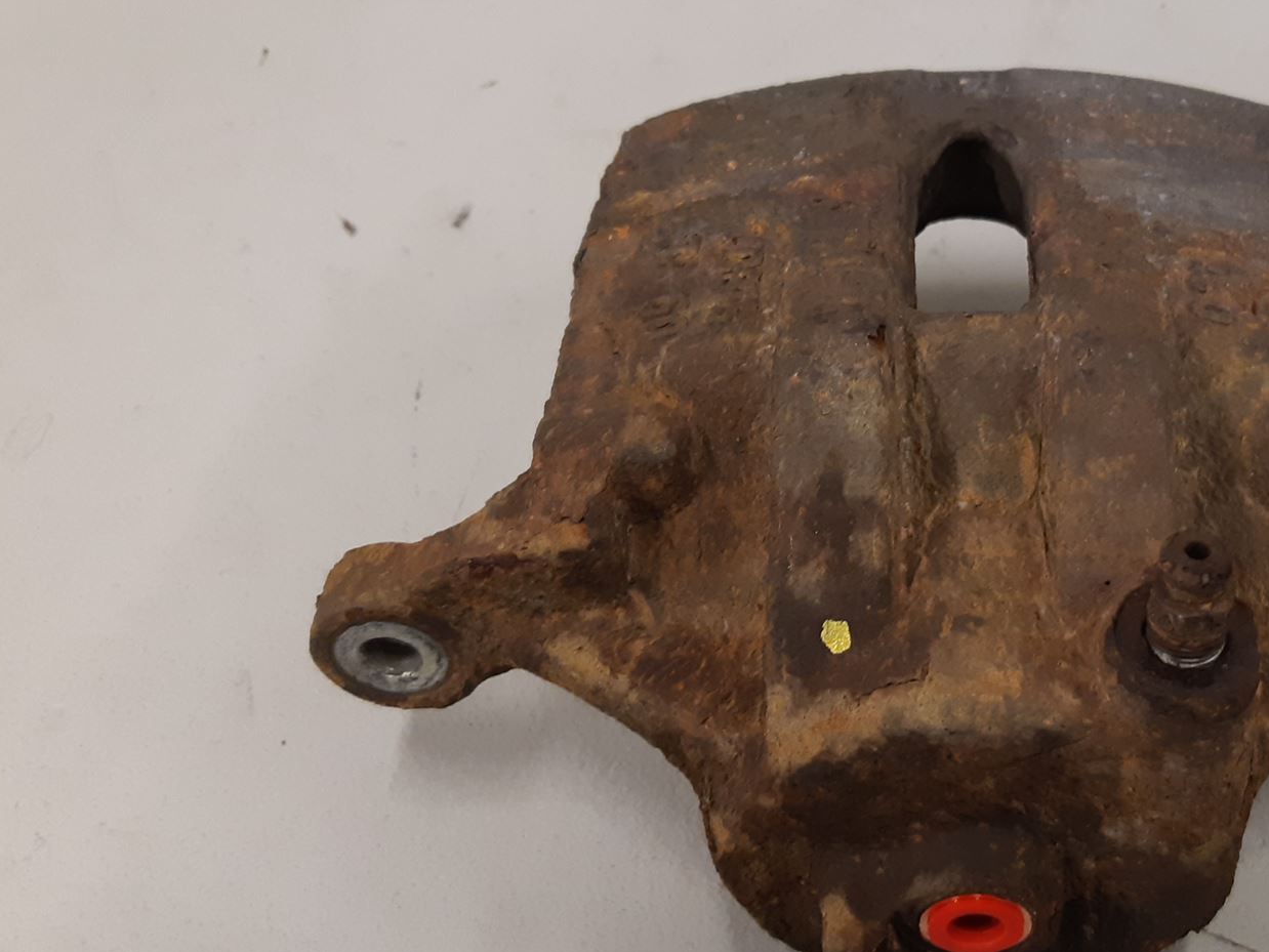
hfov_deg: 42.9
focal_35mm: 43
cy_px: 540
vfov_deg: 33.6
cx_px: 894
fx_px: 1577
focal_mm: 3.93
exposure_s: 1/50
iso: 160
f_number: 1.7
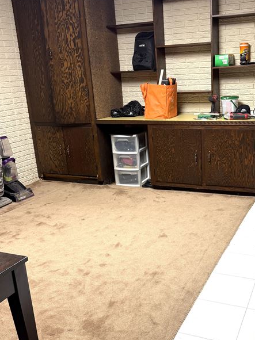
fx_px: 383
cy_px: 185
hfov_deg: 36.4
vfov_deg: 47.8
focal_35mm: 39
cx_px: 170
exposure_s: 1/60
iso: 125
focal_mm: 6.76
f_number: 1.78
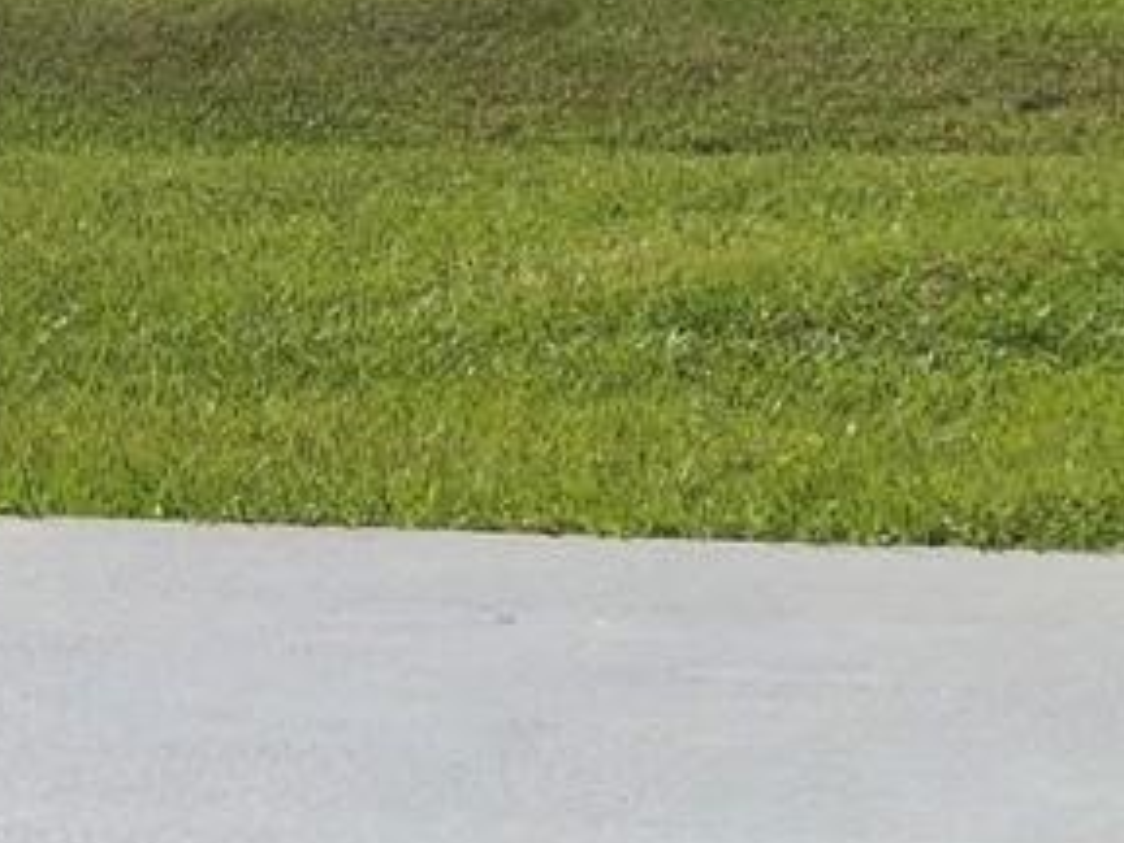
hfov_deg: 9.6
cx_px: -246
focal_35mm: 203
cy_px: 0
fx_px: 6592
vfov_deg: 7.3
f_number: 2.8
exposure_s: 1/1429
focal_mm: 6.6
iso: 20
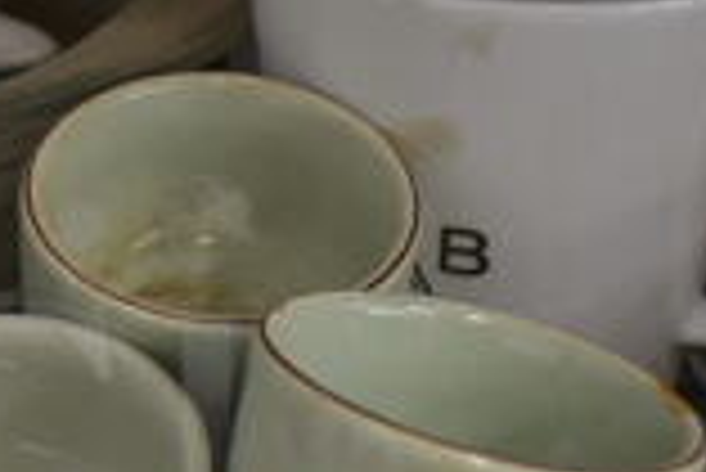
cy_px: 409
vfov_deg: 13.0
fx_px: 2061
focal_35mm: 105
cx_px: -58
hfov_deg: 18.7
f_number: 3.5
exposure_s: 1/160
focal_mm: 18
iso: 800
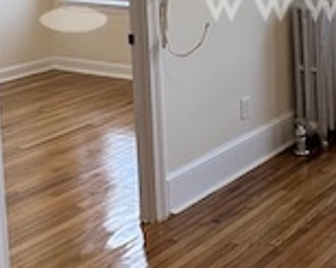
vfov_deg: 21.8
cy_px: -33
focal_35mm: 66
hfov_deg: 25.6
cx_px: 410
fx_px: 656
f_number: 1.8
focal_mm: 1.57
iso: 50
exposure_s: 1/120
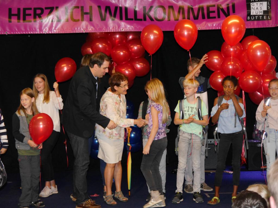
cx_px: 139
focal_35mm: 74
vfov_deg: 19.9
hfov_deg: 26.3
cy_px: 104
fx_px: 594
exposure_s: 1/125
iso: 1600
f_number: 5.4
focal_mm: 37
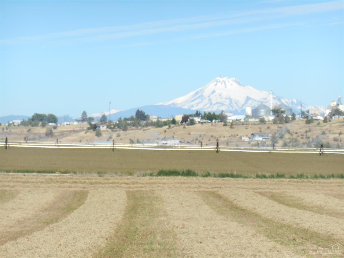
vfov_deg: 8.2
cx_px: 172
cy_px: 129
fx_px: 1808
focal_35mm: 182
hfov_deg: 10.9
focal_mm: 32.9
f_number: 6.4
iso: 80
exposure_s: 1/320
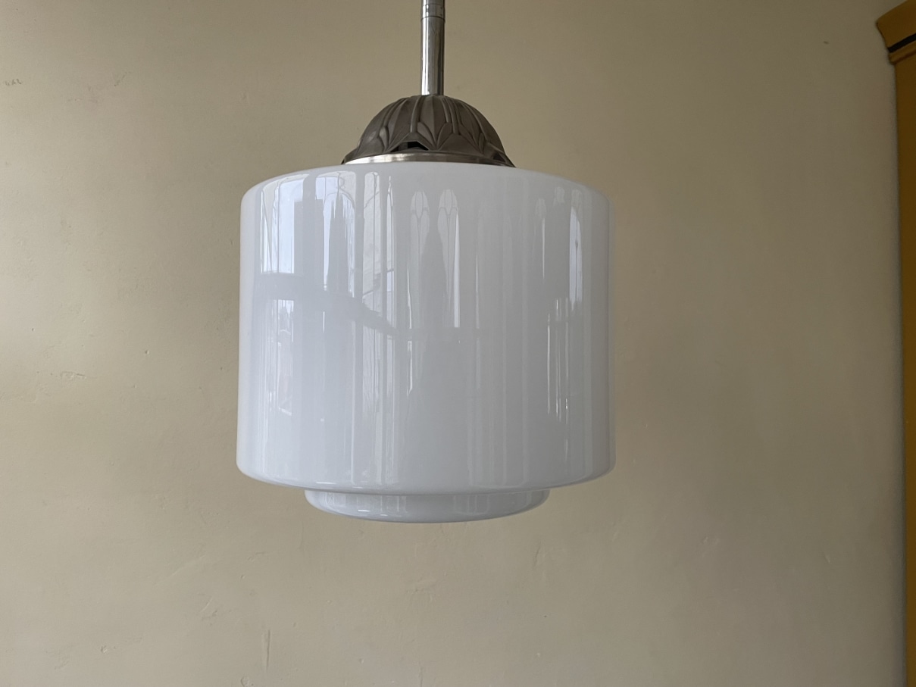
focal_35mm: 26
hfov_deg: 67.3
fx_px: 688
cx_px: 458
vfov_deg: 53.1
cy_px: 344
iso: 125
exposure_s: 1/74
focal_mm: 4.2
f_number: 1.6
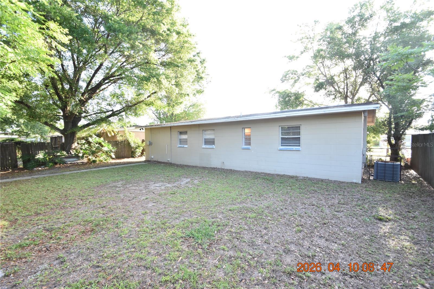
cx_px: 217
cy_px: 144
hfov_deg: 100.4
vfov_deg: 77.3
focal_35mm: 15
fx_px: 181
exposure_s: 1/125
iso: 400
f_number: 5.6
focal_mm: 10
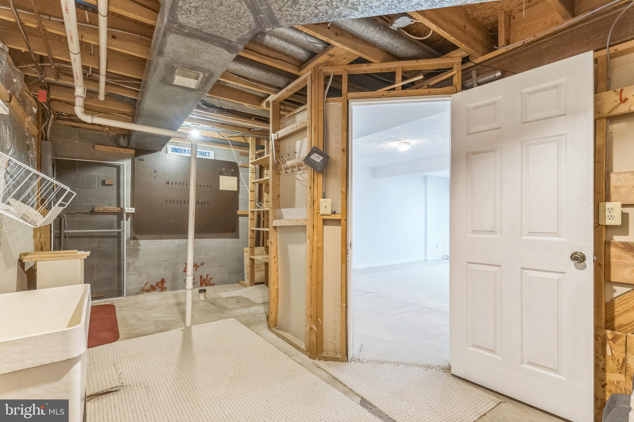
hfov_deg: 96.7
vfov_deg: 73.7
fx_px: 282
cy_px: 211
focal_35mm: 16
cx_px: 317
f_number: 9
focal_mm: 16
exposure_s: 1/5
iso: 800
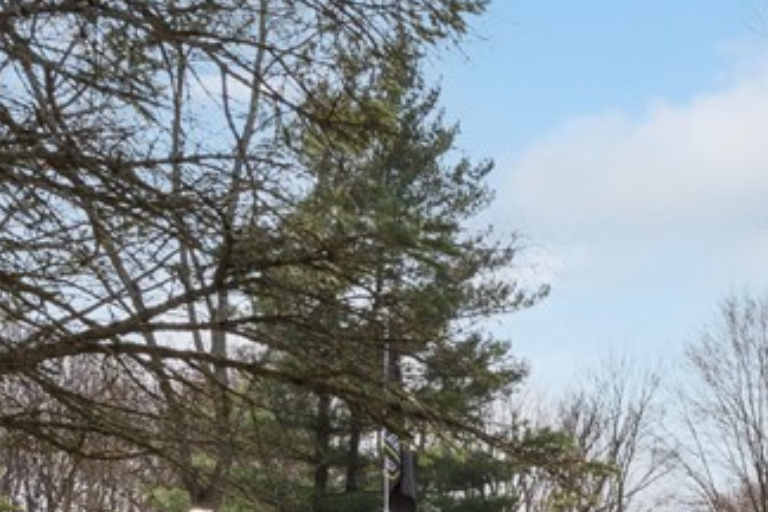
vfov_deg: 19.0
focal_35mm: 67
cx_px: 660
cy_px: 642
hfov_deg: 29.1
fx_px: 1429
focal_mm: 20
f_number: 9
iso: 200
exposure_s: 1/500
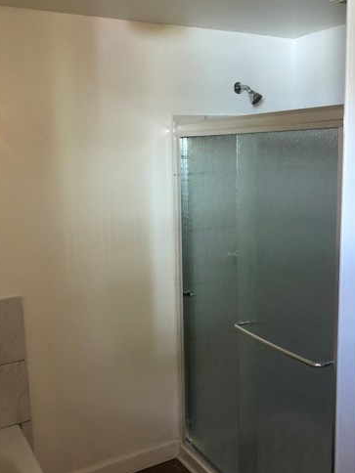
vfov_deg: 50.1
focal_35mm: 37
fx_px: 506
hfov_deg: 38.7
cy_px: 234
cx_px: 181
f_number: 1.8
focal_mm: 4
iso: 80
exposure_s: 1/15
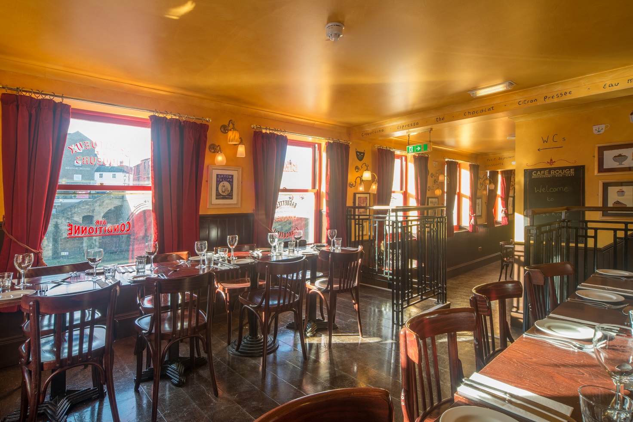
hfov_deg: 86.9
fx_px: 334
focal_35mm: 19
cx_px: 316
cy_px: 211
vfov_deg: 64.6
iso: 100
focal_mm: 19
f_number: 16
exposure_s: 1
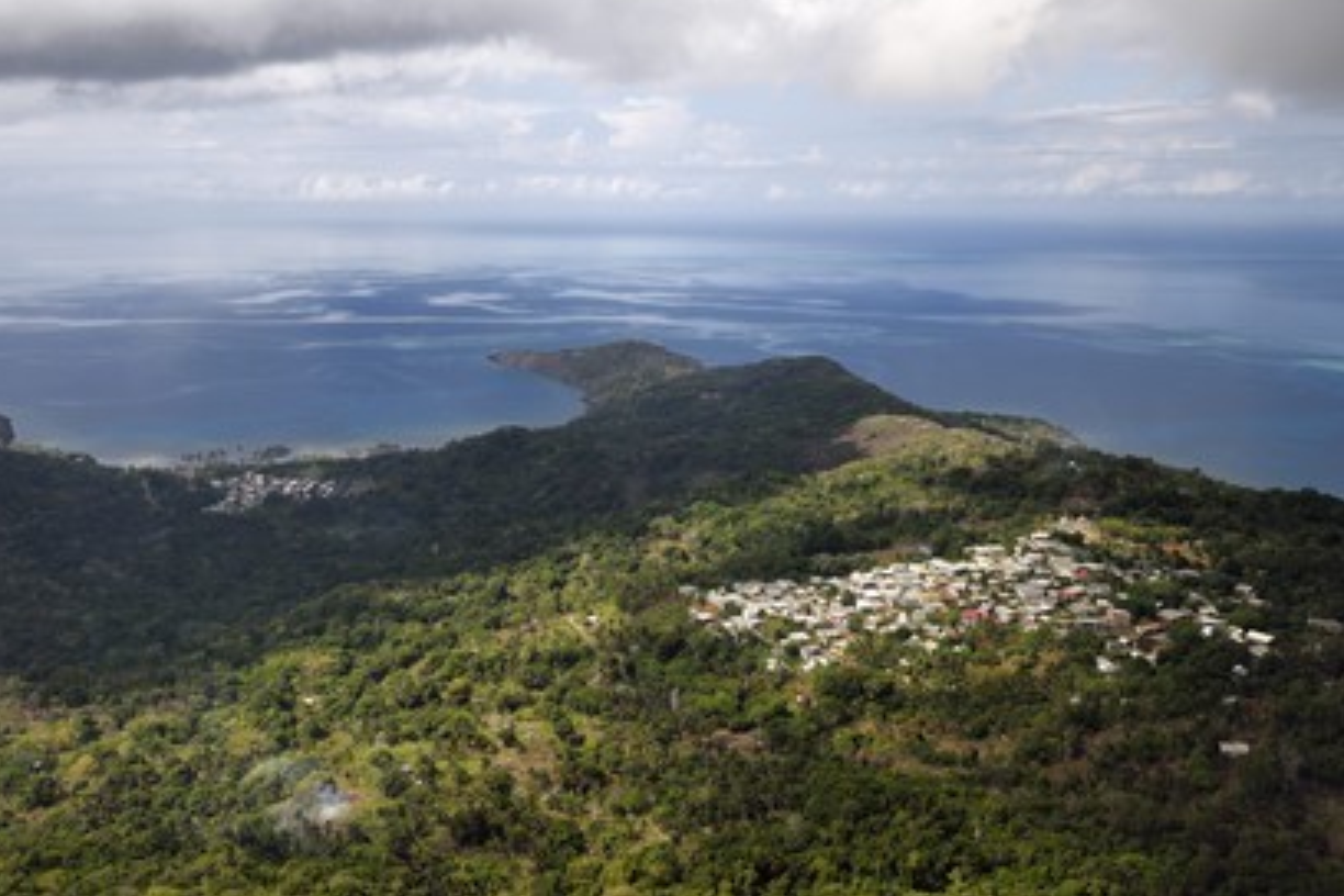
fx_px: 1344
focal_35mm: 36
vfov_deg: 36.9
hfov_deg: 53.1
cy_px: 438
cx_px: 672
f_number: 16
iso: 200
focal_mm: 35
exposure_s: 1/250
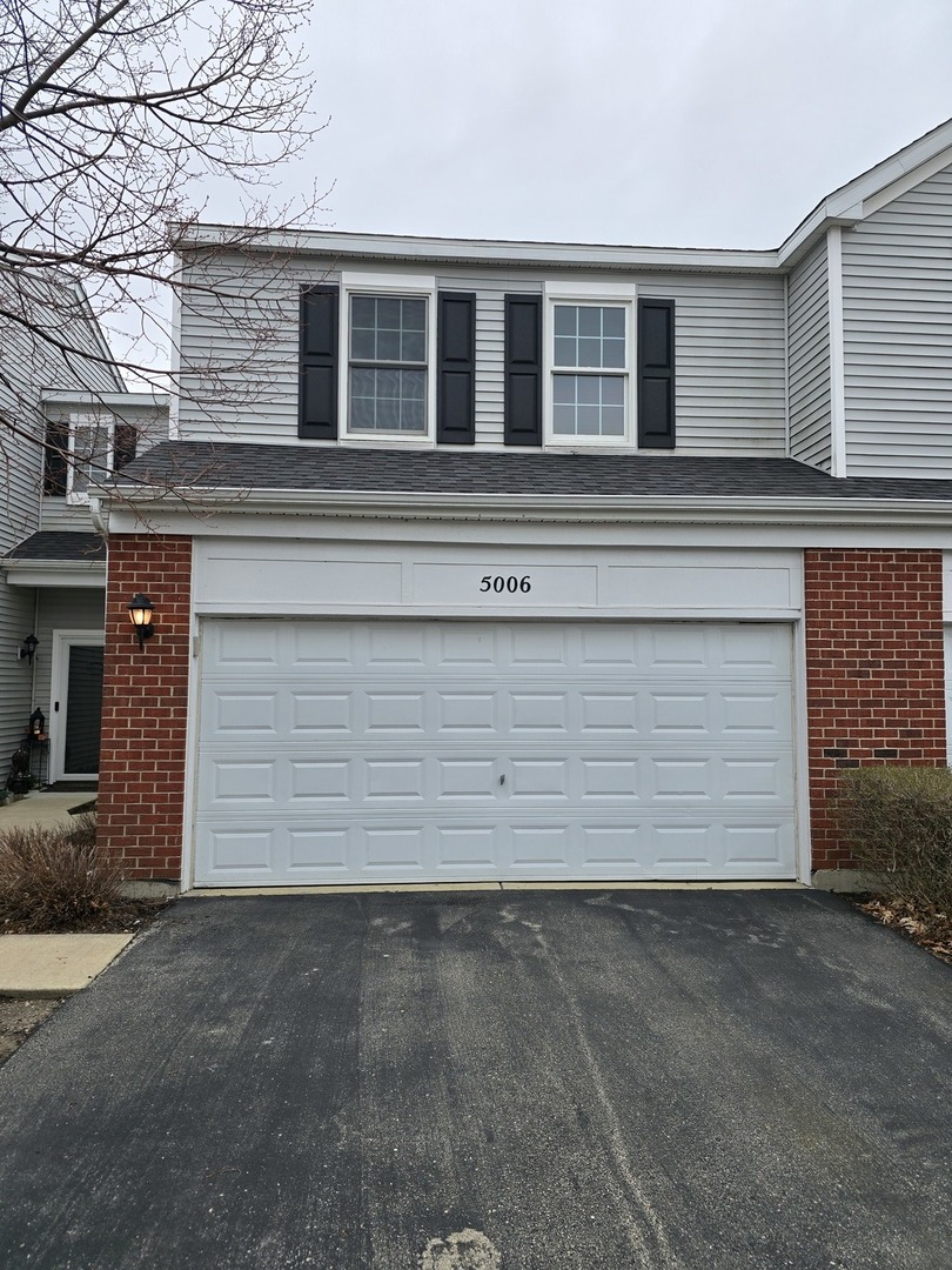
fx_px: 843
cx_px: 476
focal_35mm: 23
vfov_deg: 73.9
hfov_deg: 58.9
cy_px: 635
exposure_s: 1/431
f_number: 1.7
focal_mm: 6.3
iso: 12
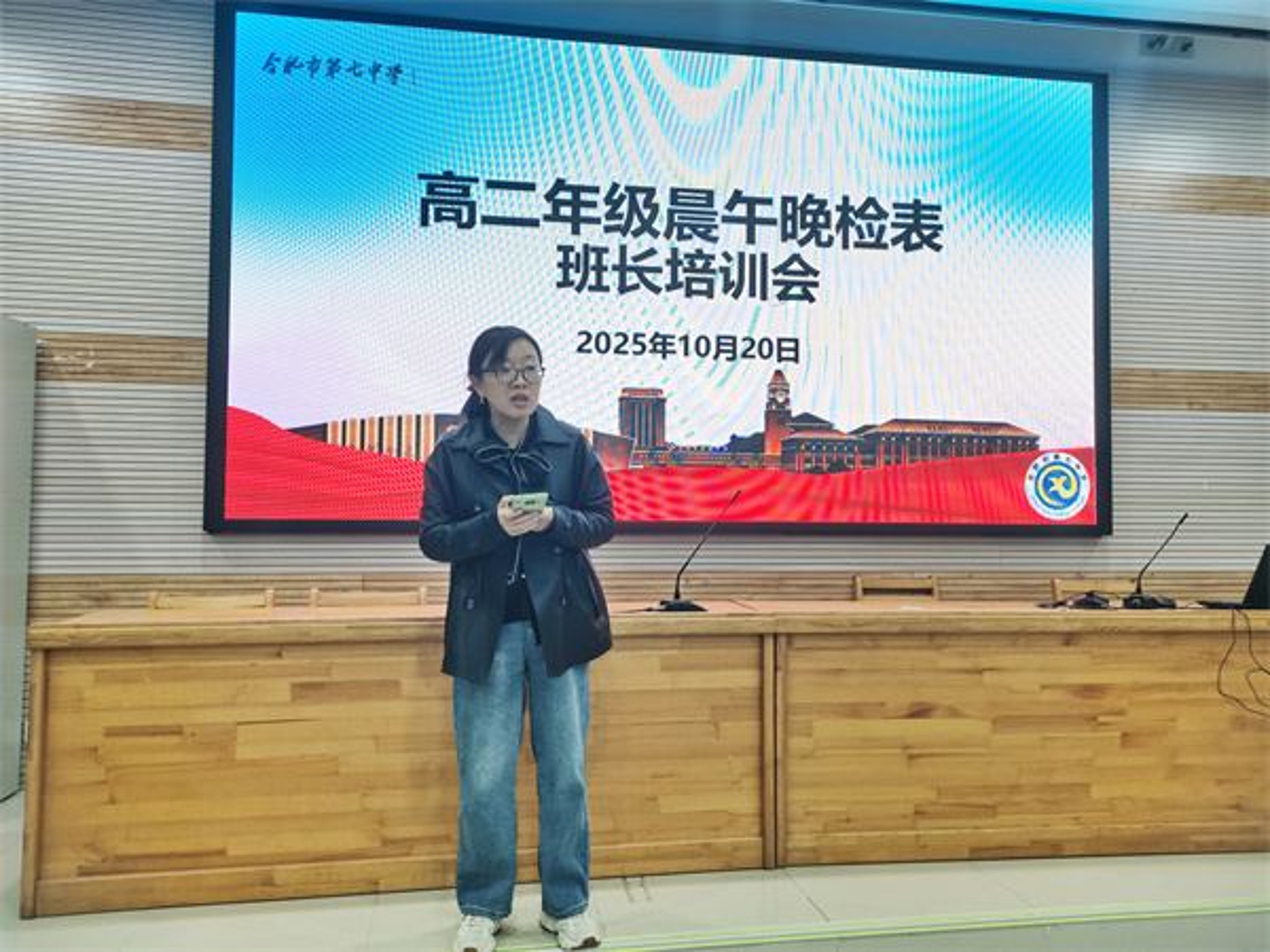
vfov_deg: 53.1
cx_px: 635
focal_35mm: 26
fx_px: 954
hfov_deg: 67.3
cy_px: 476
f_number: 1.8
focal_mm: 5.58
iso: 125
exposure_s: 1/100
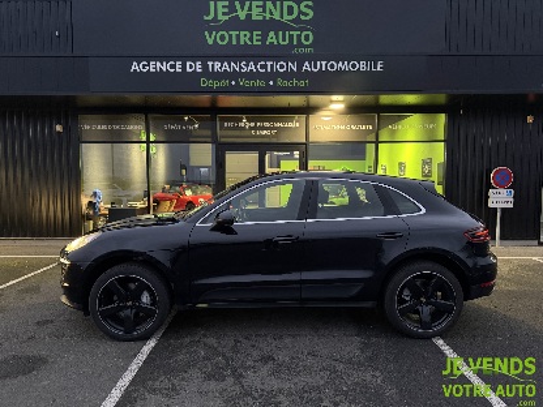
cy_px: 204
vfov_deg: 56.8
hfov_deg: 71.6
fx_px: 376
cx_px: 272
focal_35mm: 24
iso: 1000
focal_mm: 6.76
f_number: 1.78
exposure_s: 1/38
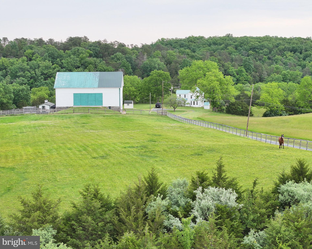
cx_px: 166
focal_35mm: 73
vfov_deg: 21.0
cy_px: 124
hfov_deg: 26.1
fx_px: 674
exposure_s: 1/80
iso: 280
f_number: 2.8
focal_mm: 19.35
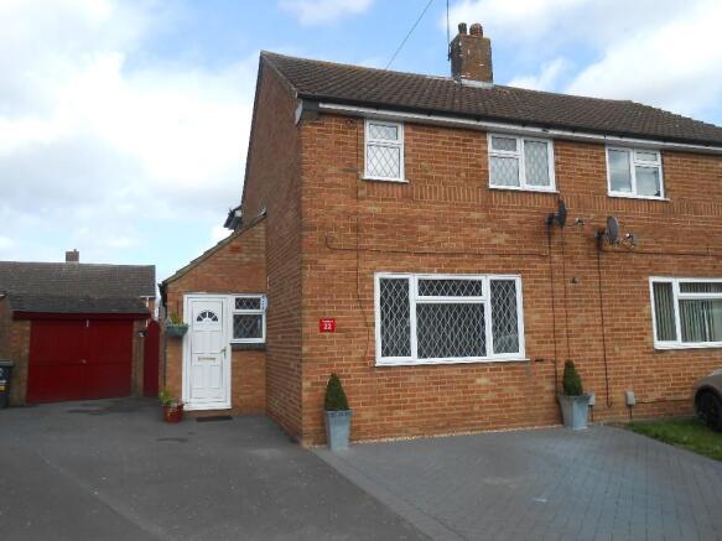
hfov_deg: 67.3
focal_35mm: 26
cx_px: 361
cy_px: 270
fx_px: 542
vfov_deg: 53.0
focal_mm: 4.6
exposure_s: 1/500
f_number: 3.5
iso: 80
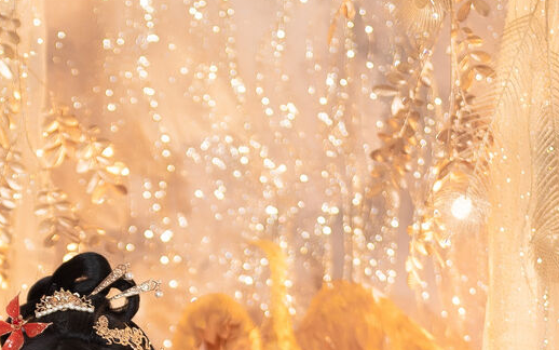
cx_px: 28
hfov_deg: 7.0
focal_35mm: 301
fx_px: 4587
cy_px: 878
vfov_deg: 4.3
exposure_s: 1/250
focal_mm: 85
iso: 100
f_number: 1.4
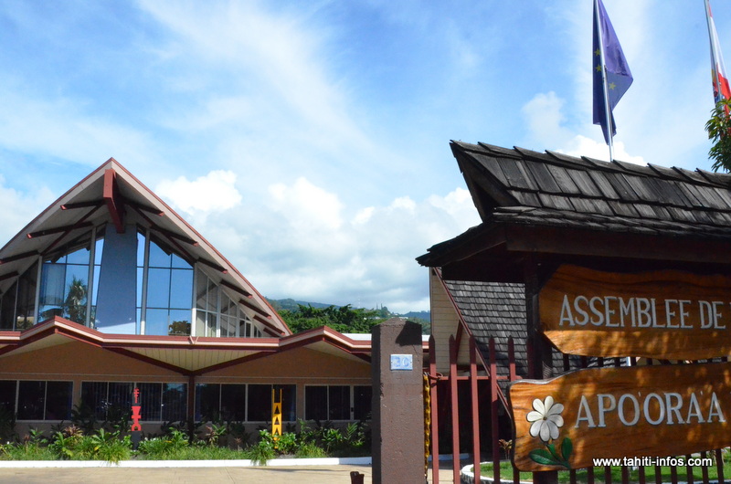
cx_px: 366
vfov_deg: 47.7
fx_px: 547
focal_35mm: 27
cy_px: 242
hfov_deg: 67.5
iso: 6400
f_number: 22
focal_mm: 18
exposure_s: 1/2000
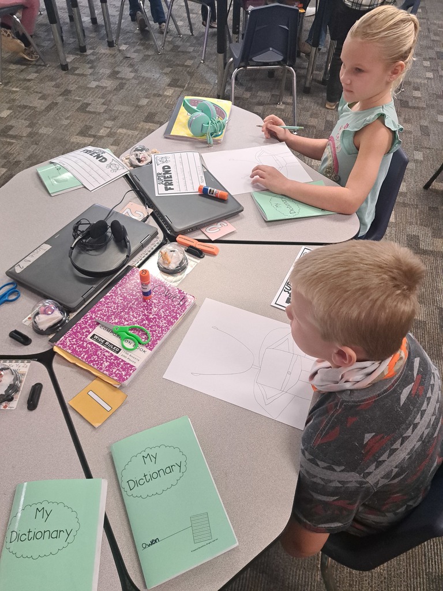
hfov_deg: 56.8
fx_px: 410
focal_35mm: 24
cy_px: 296
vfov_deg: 71.6
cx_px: 222
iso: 400
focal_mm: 5.23
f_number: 1.8
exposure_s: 1/60
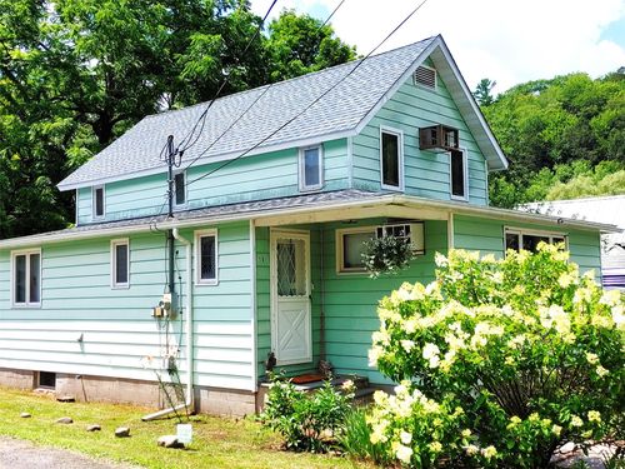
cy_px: 234
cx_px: 312
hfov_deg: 47.9
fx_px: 704
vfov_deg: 36.8
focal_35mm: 39
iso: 50
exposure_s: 1/2632
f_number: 1.8
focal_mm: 5.58
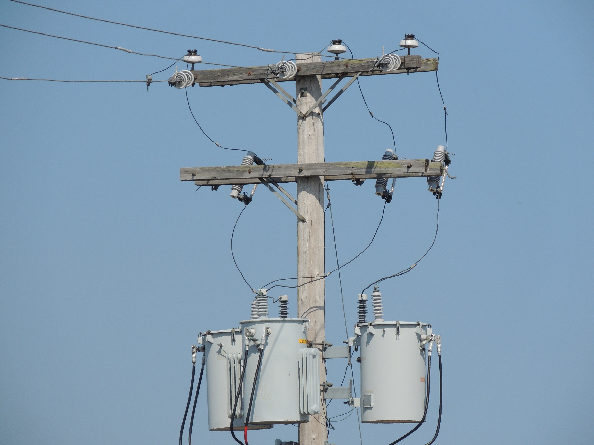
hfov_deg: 4.6
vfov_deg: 3.4
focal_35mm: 435
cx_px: 297
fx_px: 7464
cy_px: 222
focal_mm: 77.5
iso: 100
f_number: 4.9
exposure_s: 1/800
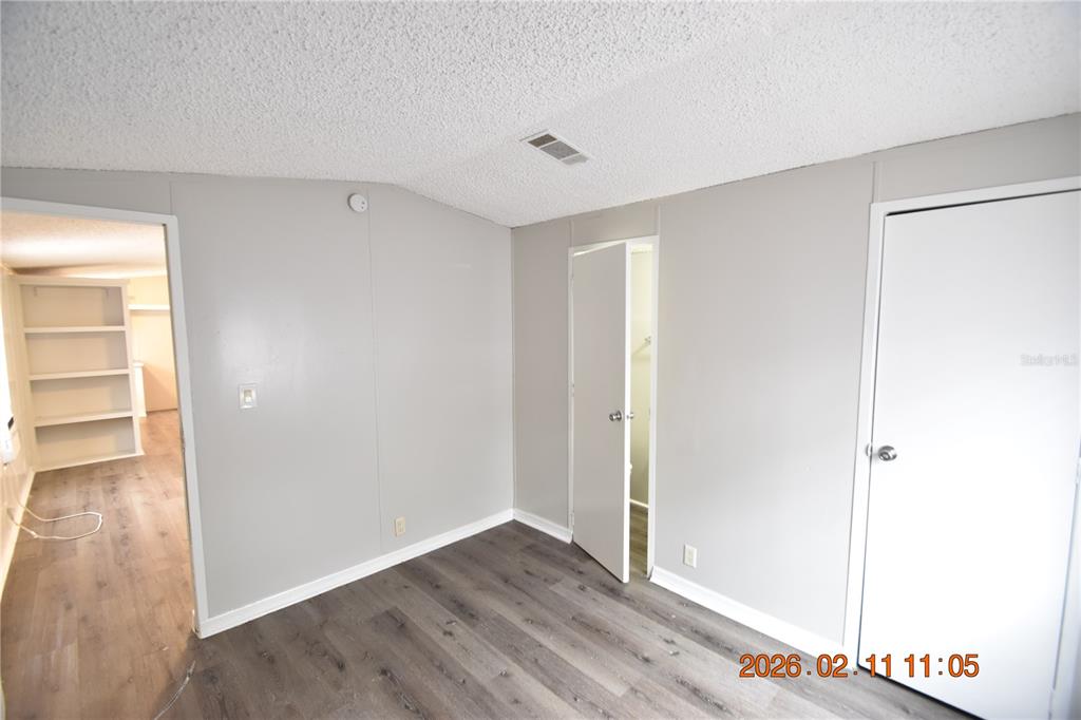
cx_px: 540
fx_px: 450
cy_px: 360
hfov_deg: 100.4
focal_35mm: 15
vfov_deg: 77.3
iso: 800
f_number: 3.5
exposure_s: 1/15
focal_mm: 10
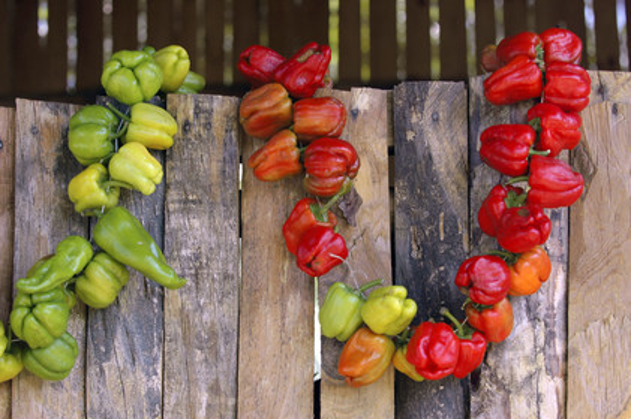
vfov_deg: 13.0
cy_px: 210
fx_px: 1839
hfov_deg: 19.5
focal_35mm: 105
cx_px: 316
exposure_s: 1/125
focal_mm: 70
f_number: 4.5
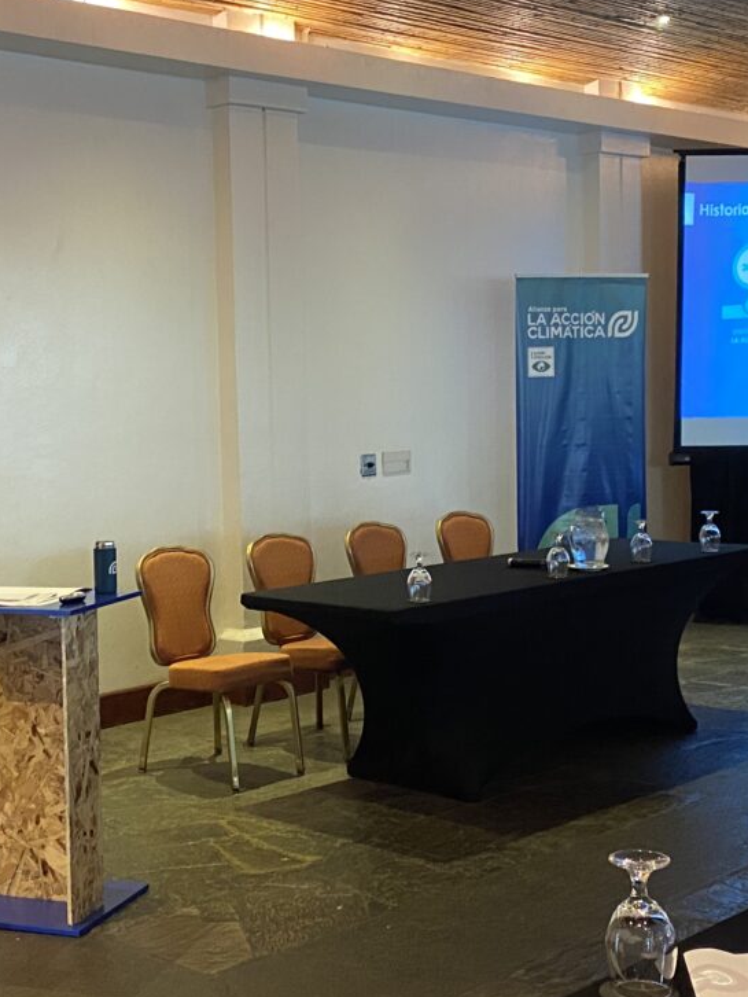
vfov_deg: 34.9
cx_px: 257
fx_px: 1584
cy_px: 498
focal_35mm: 55
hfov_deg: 26.4
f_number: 1.8
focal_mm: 4.25
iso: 400
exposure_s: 1/40
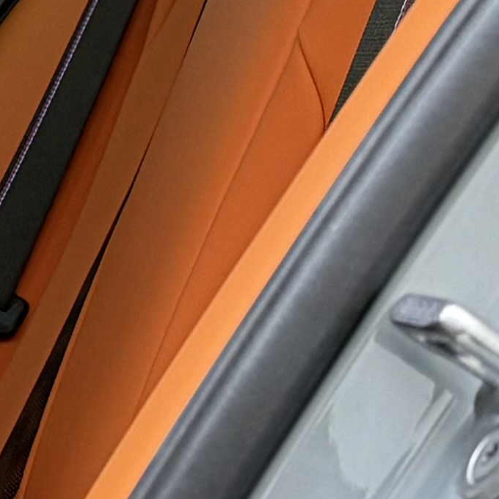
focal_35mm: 178
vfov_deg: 9.7
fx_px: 2903
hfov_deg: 9.5
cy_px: -84
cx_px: -318
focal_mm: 6.76
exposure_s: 1/50
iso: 320
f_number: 1.78
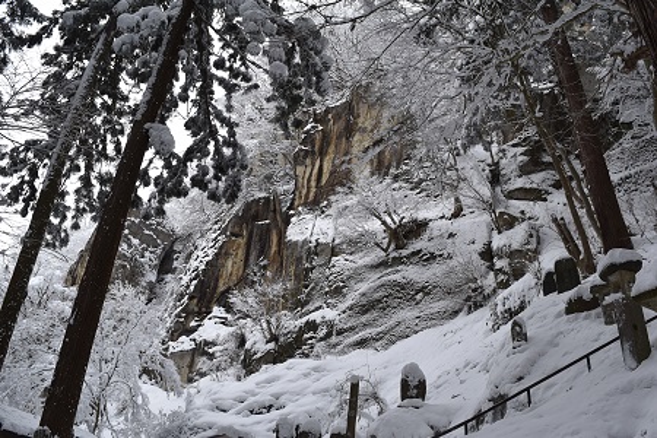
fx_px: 547
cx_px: 328
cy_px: 219
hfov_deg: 61.9
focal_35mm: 30
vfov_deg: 43.6
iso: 200
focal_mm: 20
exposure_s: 1/320
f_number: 8
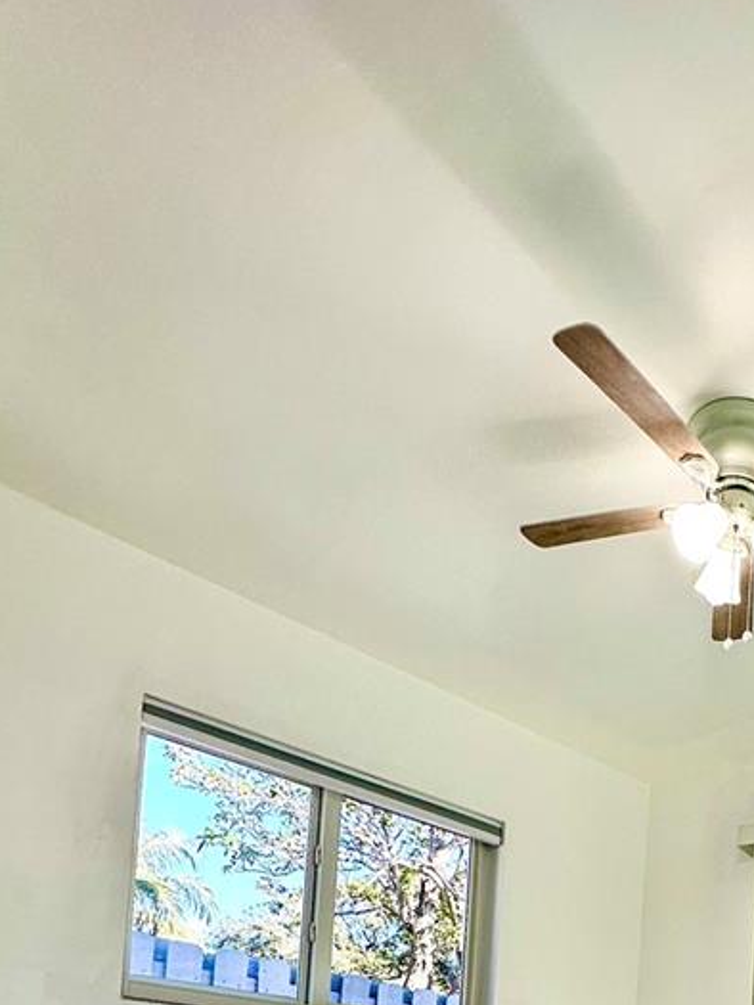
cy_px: 1118
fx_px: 929
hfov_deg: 38.8
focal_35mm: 32
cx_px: 764
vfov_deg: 43.3
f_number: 2.2
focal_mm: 2.22
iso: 40
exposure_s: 1/186
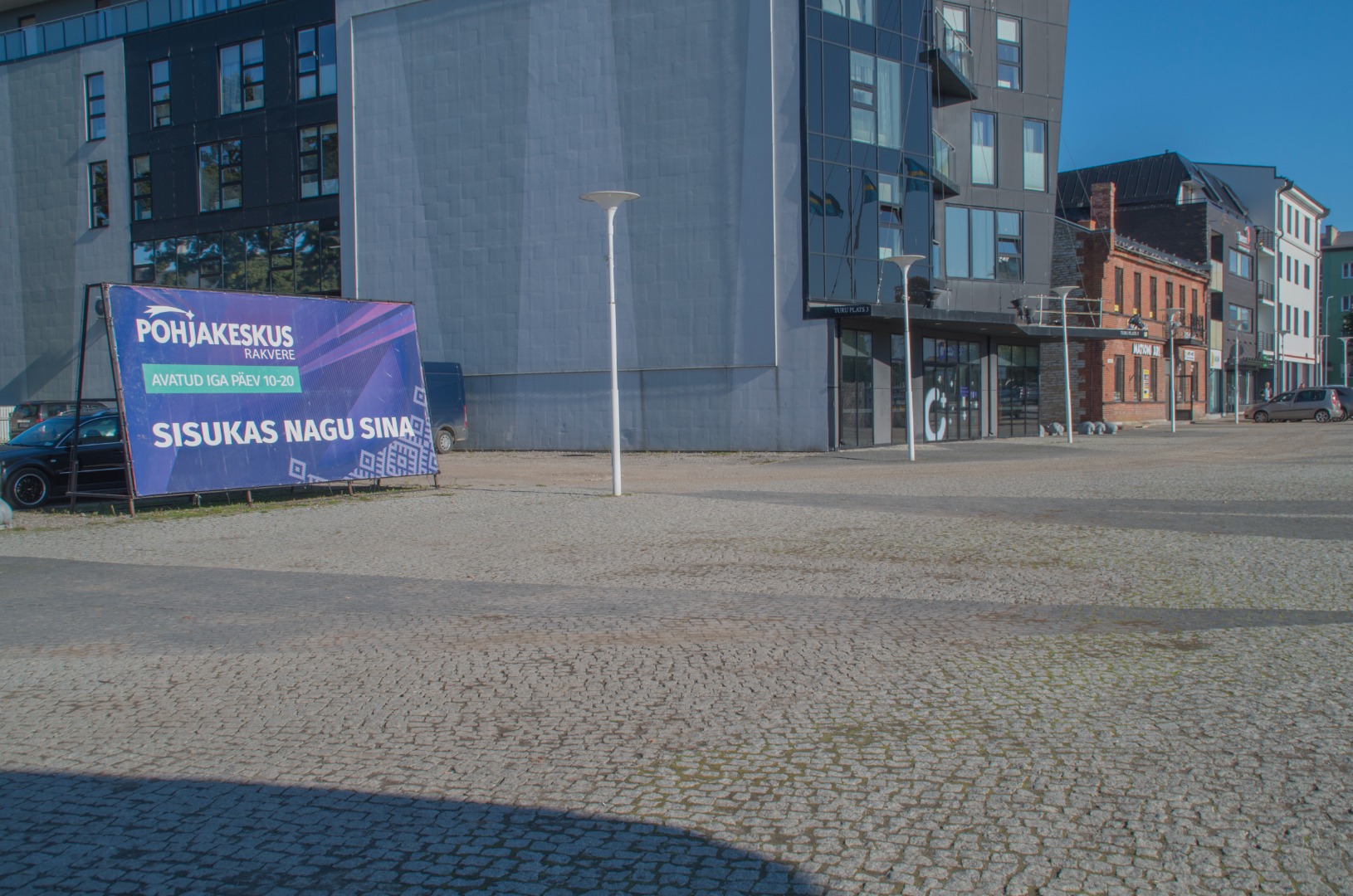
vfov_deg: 36.7
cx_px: 676
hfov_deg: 53.2
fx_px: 1350
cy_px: 448
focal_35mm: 36
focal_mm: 24
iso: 100
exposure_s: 1/125
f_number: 11
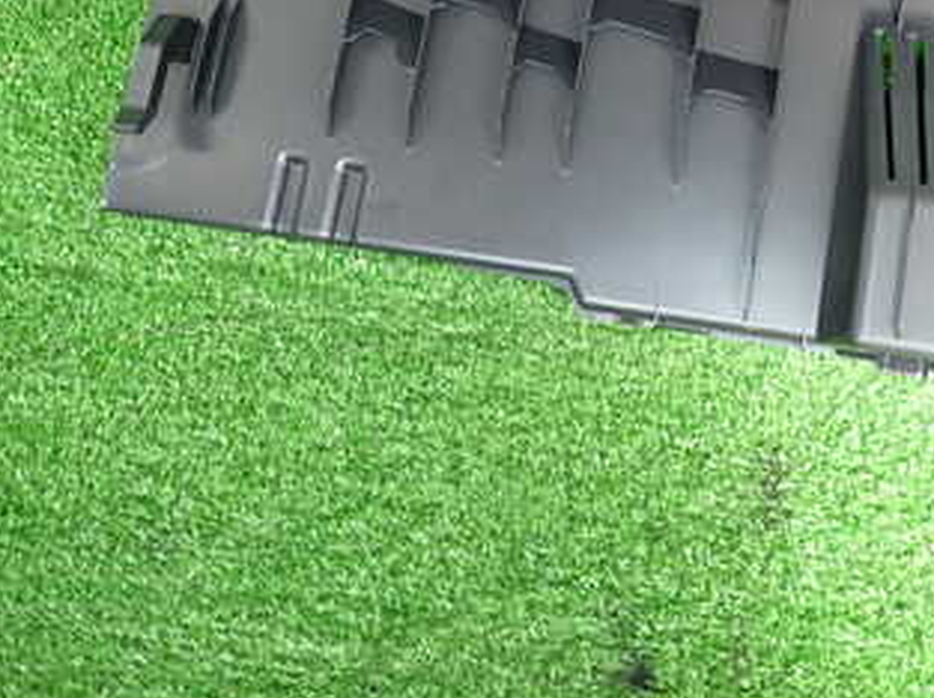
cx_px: 752
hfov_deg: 38.2
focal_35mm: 48
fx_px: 1294
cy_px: 45
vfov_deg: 28.8
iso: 200
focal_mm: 4.5
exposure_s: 1/125
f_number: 2
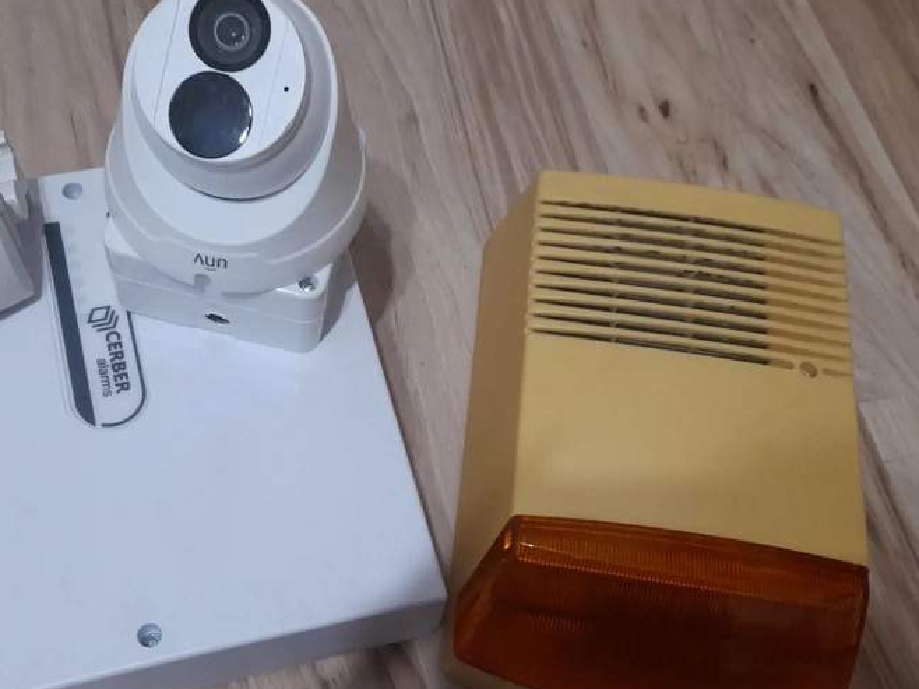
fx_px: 1008
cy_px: 450
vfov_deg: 37.4
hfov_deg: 48.6
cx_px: 356
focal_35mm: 38
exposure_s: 1/50
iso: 250
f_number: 2
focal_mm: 4.6
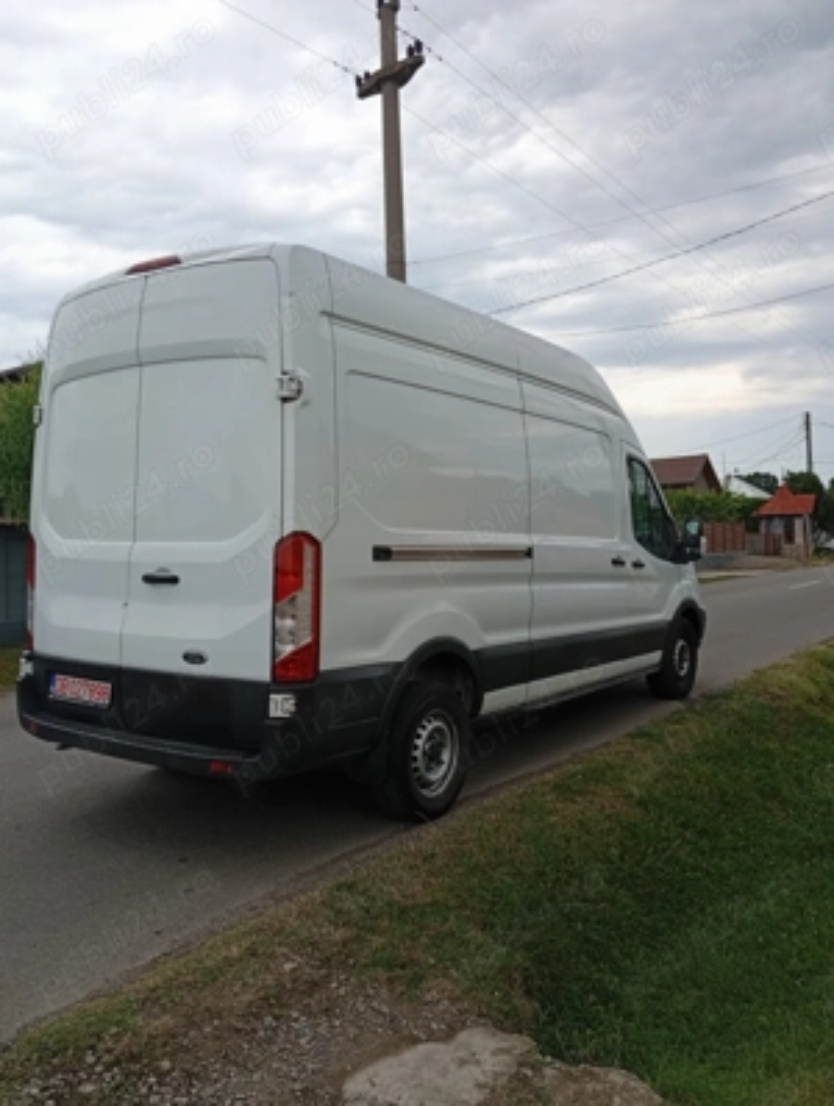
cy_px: 553
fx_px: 929
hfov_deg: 48.4
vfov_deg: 61.6
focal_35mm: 29
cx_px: 417
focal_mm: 3.98
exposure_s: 1/152
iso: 53
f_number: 1.8
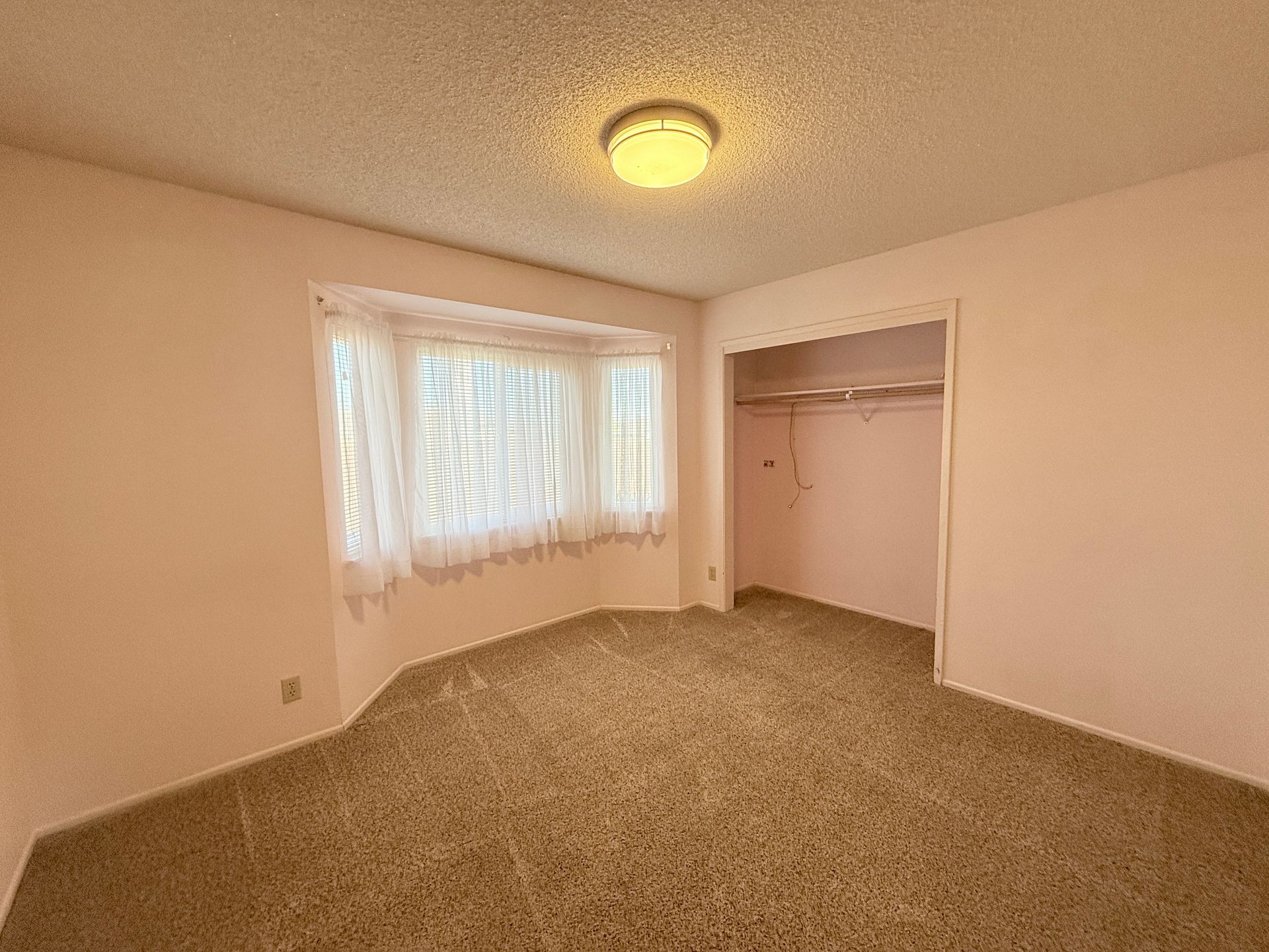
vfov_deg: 85.7
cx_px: 634
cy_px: 476
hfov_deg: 102.1
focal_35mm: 14
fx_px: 513
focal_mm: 2.22
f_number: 2.2
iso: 125
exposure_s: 1/120
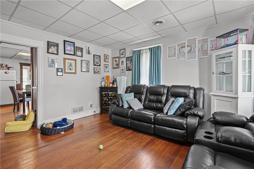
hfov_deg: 93.3
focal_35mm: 17
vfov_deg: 70.4
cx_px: 127
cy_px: 84
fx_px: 120
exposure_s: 4
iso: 320
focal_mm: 17
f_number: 9
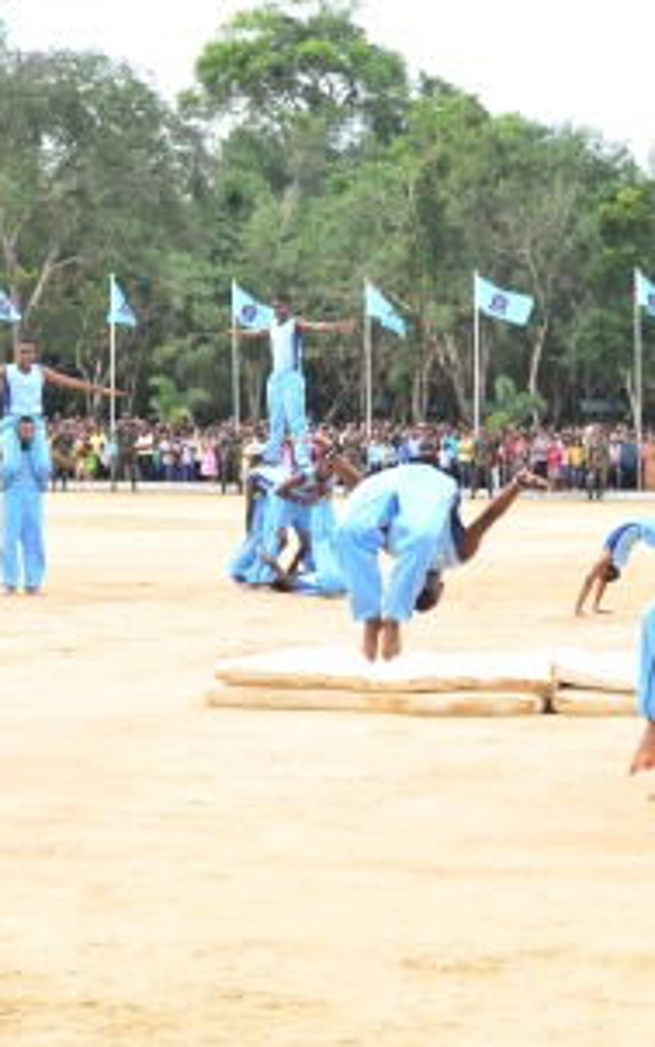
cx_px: 534
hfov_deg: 11.4
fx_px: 3281
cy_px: 411
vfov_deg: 18.1
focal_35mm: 115
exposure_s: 1/250
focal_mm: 38
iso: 320
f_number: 7.1
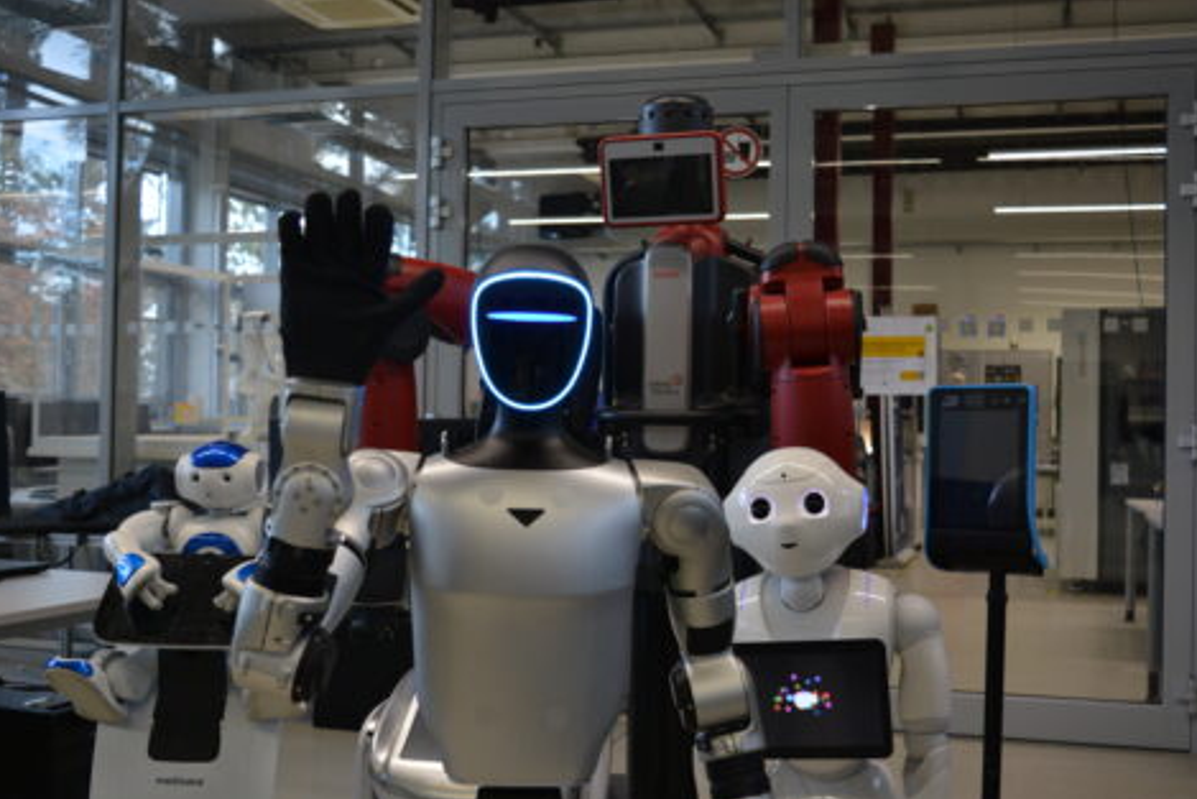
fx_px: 1430
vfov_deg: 31.2
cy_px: 406
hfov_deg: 45.4
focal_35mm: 43
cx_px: 597
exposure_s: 1/60
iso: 250
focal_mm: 28
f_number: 5
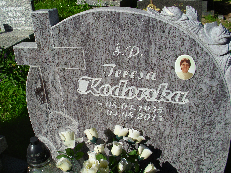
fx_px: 240
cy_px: 87
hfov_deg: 51.4
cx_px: 115
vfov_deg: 39.7
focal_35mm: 36
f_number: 4.3
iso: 50
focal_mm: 6.2
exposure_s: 1/724
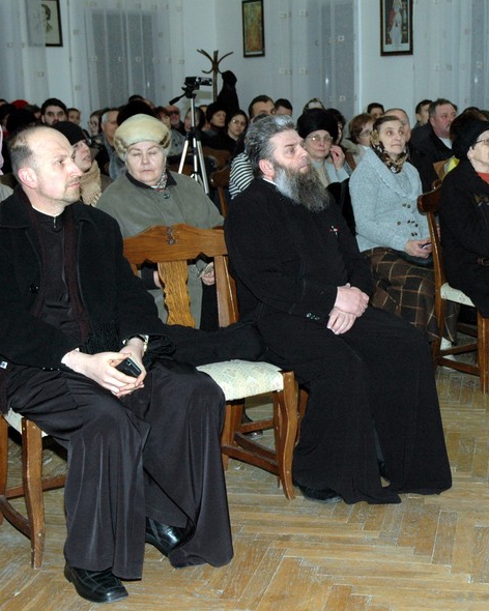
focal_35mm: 67
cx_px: 380
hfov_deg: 22.6
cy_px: 309
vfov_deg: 28.4
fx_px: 1207
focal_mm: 31
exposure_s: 1/60
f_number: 4.5
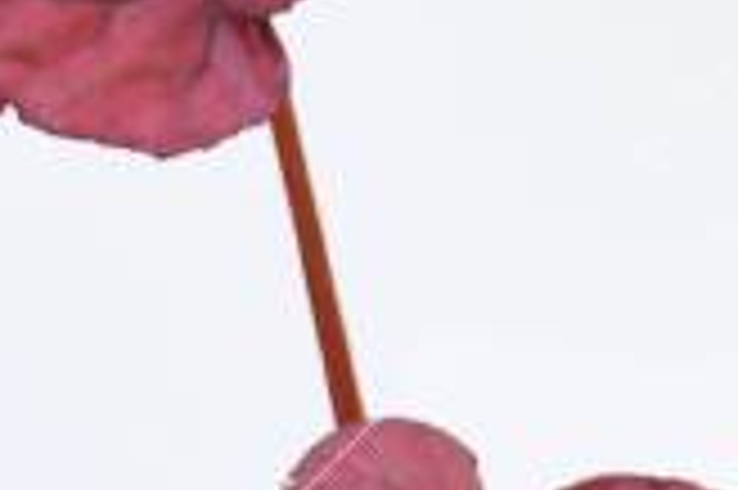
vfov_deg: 4.8
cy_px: 787
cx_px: 644
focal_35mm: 285
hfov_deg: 7.2
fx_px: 5837
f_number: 4
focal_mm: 24
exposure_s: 1/200
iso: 100
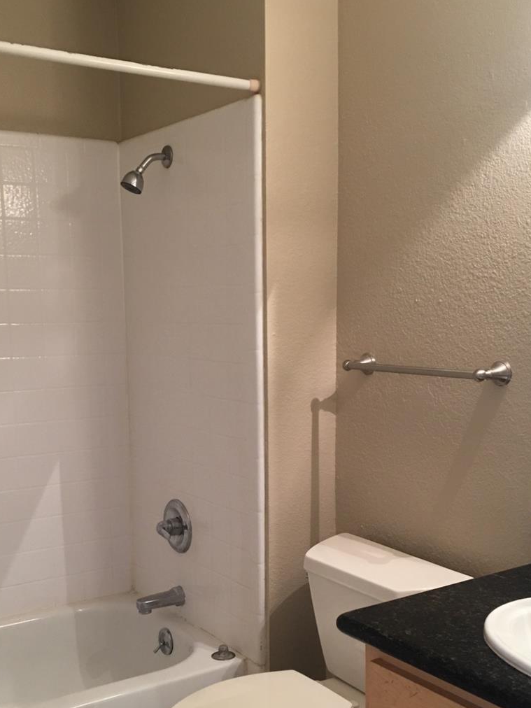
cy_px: 455
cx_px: 239
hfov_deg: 33.6
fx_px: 879
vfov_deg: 43.4
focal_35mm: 43
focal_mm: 4.15
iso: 50
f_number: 2.2
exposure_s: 1/15
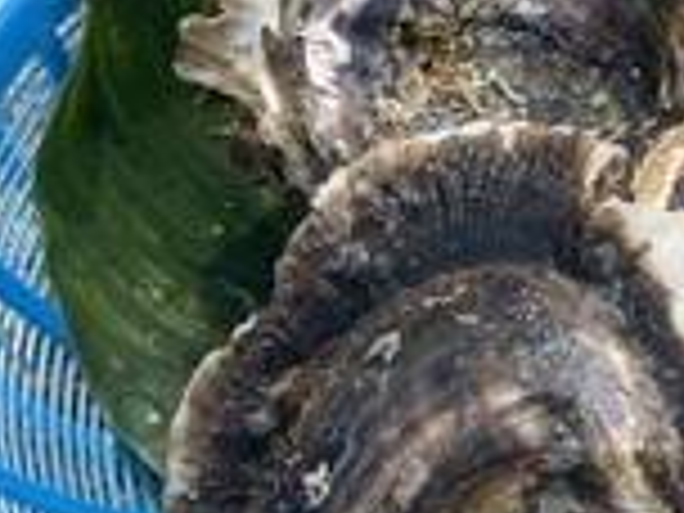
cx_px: 549
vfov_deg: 18.0
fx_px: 1620
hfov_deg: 23.5
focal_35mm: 82
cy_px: 302
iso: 32
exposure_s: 1/2564
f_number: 1.6
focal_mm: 4.2
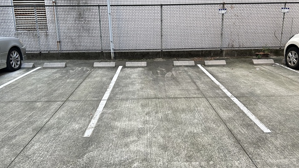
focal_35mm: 29
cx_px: 153
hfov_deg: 66.1
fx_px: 230
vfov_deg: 40.1
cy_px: 70
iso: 250
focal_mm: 5.7
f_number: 1.5
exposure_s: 1/60
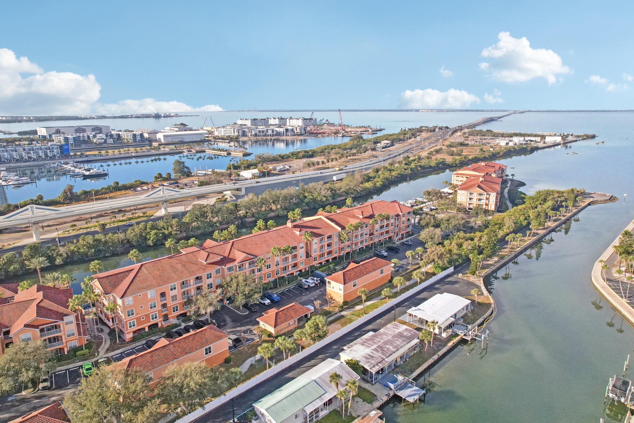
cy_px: 212
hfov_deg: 78.6
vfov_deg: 57.2
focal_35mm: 22
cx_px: 317
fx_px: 387
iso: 400
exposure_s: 1/1600
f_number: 2.8
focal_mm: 8.4
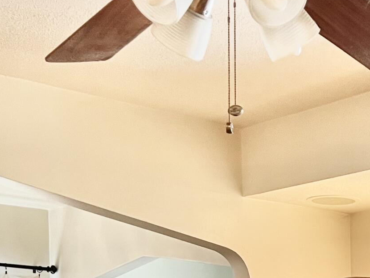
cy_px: 389
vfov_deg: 14.8
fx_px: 1004
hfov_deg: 20.1
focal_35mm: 94
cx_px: 382
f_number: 1.5
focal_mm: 5.7
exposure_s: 1/60
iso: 80
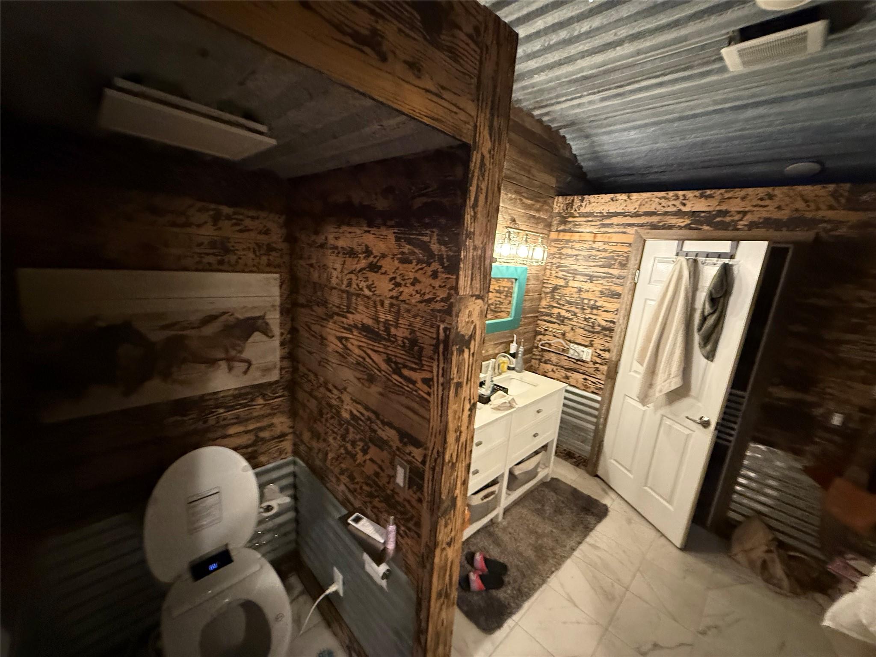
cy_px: 328
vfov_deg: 85.7
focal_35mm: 14
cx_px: 438
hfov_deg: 102.1
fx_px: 354
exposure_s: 1/60
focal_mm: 2.22
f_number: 2.2
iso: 640
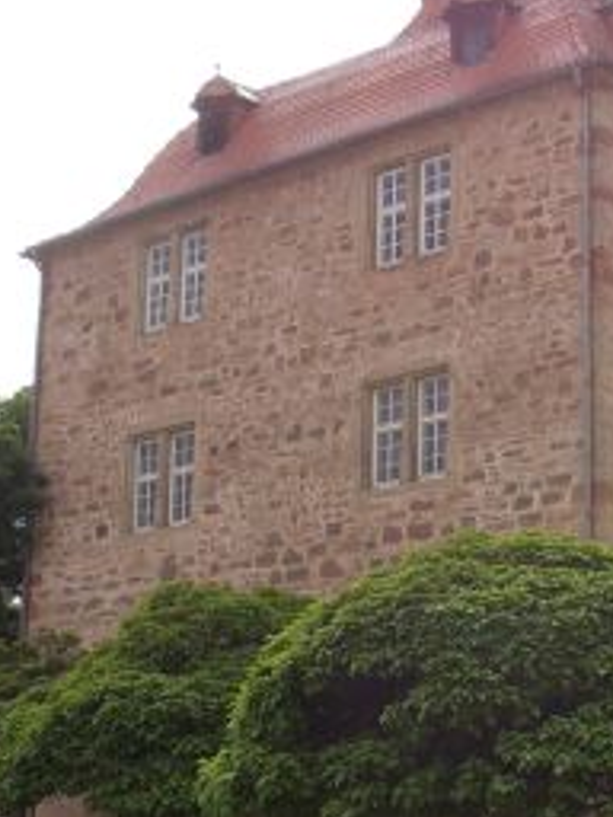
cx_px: 479
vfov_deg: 23.7
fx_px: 1936
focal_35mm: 82
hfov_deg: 17.9
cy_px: 565
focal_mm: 5.8
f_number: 4.3
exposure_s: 1/200
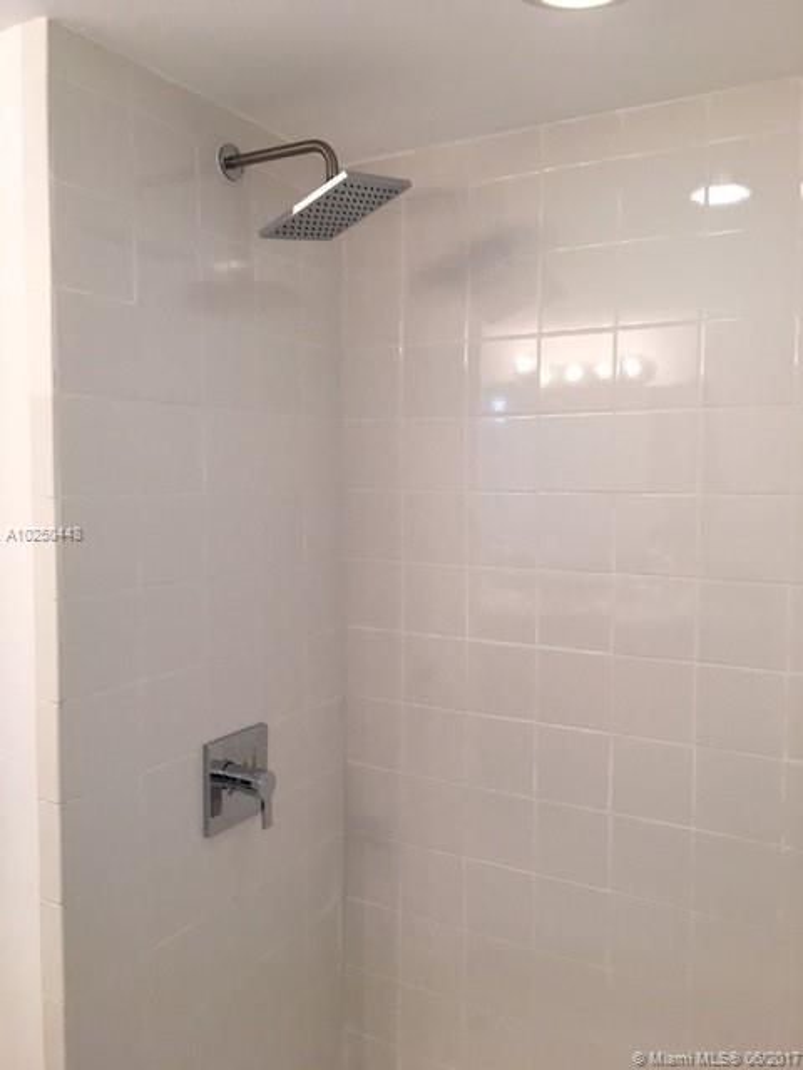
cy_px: 535
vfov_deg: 61.7
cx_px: 402
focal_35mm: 29
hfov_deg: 48.2
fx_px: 897
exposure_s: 1/30
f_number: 2.2
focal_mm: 4.15
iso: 40
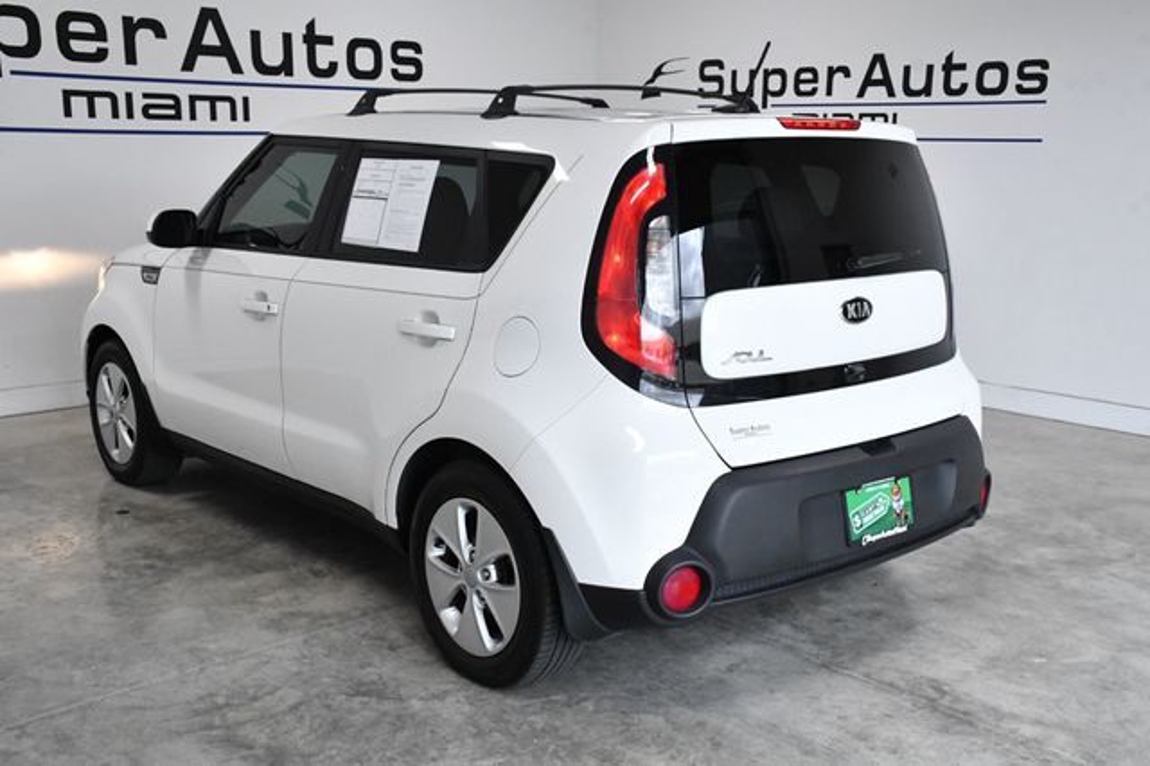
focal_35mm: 39
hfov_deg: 49.6
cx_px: 575
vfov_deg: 34.2
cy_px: 383
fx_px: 1245
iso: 2500
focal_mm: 26
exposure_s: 1/500
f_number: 11
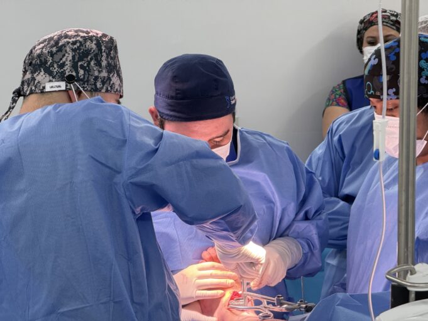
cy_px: 160
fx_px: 1484
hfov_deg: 16.4
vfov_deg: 12.4
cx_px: 214
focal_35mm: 120
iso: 500
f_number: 2.8
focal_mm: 15.66
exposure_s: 1/180
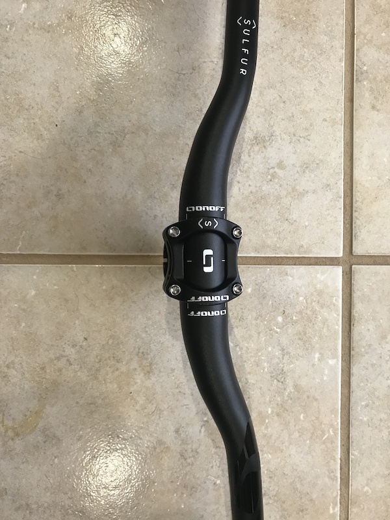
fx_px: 421
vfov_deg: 63.4
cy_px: 260
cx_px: 195
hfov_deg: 49.7
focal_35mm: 28
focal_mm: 3.99
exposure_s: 1/20
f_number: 1.8
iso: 40
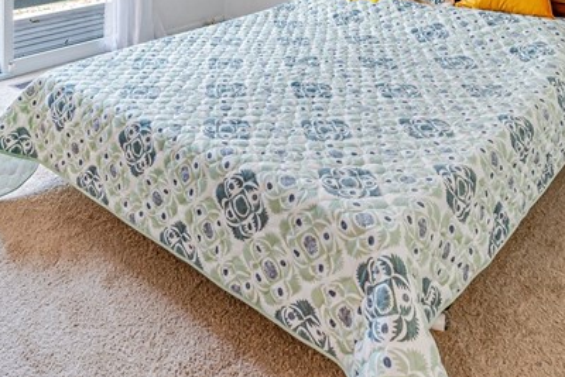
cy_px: -130
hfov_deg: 50.3
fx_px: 597
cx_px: 218
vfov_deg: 28.1
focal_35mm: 38
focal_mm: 14
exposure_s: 1/30
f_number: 11
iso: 100
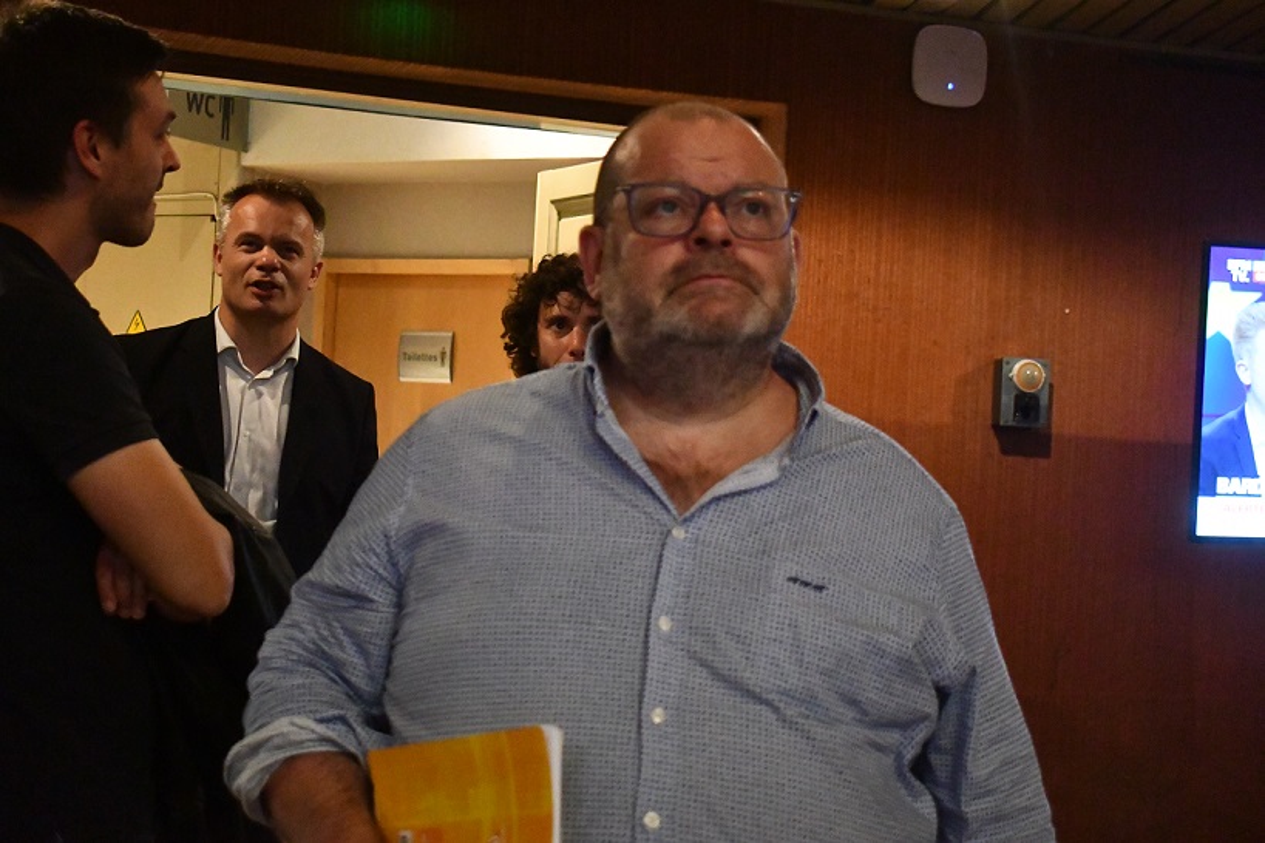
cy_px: 422
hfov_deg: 36.9
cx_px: 632
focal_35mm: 54
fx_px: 1897
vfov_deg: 25.1
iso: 16000
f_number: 4.8
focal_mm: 36
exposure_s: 1/100
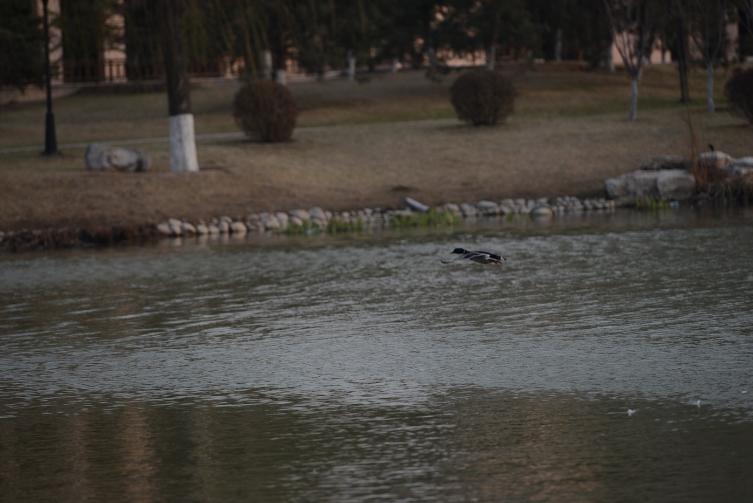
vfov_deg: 6.9
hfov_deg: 10.3
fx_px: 4185
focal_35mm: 200
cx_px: 376
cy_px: 252
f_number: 4
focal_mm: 200
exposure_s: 1/2500
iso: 640
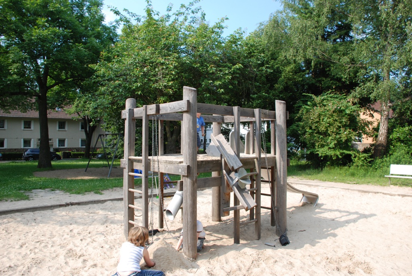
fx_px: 309
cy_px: 138
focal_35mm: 27
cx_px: 206
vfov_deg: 48.0
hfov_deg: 67.3
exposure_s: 1/250
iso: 250
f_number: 8
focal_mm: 18
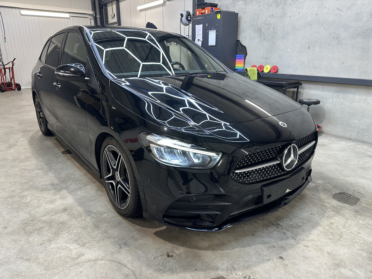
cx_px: 186
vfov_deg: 56.8
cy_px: 140
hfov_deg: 71.6
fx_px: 258
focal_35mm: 24
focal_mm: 6.86
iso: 125
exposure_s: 1/85
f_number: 1.78
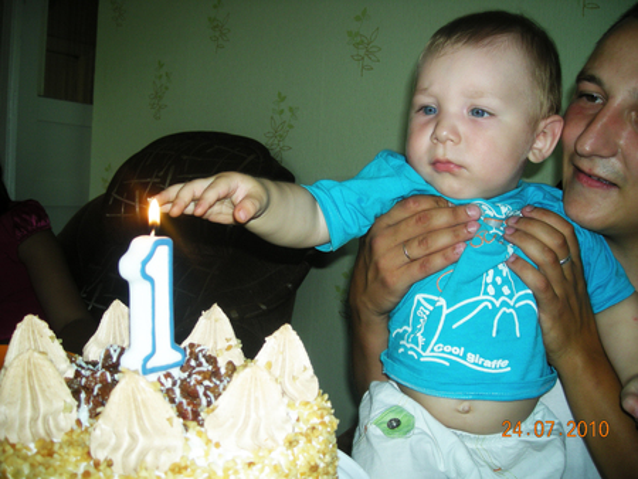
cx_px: 319
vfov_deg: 40.7
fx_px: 645
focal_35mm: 35
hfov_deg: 52.6
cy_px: 240
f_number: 2.8
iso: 50
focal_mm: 5.7
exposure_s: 1/30
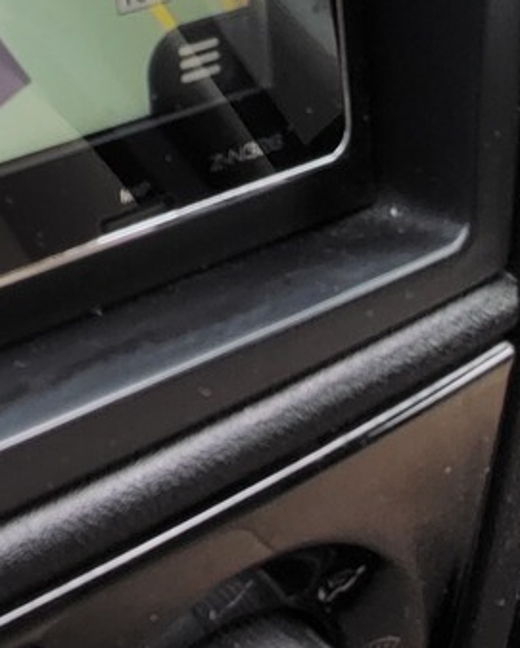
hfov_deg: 20.4
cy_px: -125
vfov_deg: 29.8
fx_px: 1037
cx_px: -403
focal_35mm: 54
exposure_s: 1/100
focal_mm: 1.74
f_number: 2.2
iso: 50
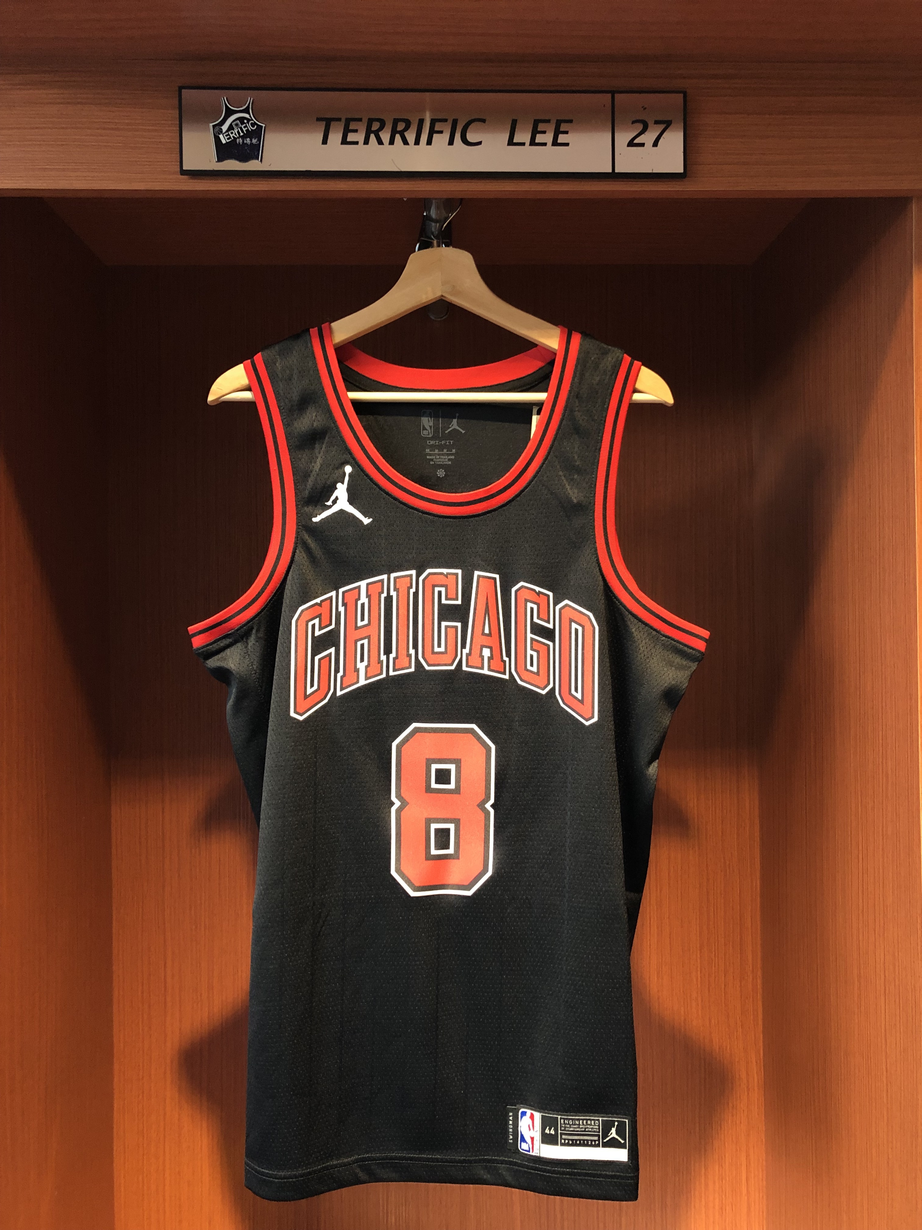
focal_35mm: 28
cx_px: 461
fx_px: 994
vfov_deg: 63.4
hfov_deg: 49.7
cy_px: 615
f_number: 1.8
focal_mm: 3.99
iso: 100
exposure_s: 1/15
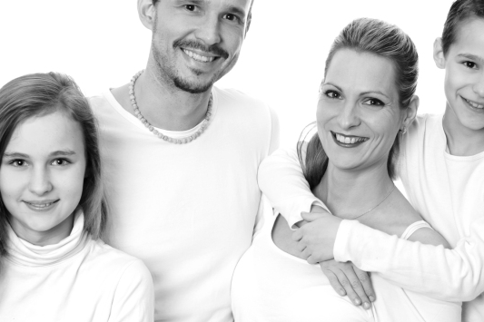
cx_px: 258
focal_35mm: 87
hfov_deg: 23.4
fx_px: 1169
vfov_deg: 15.7
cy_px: 170
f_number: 5.6
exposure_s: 1/60
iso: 100
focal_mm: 58
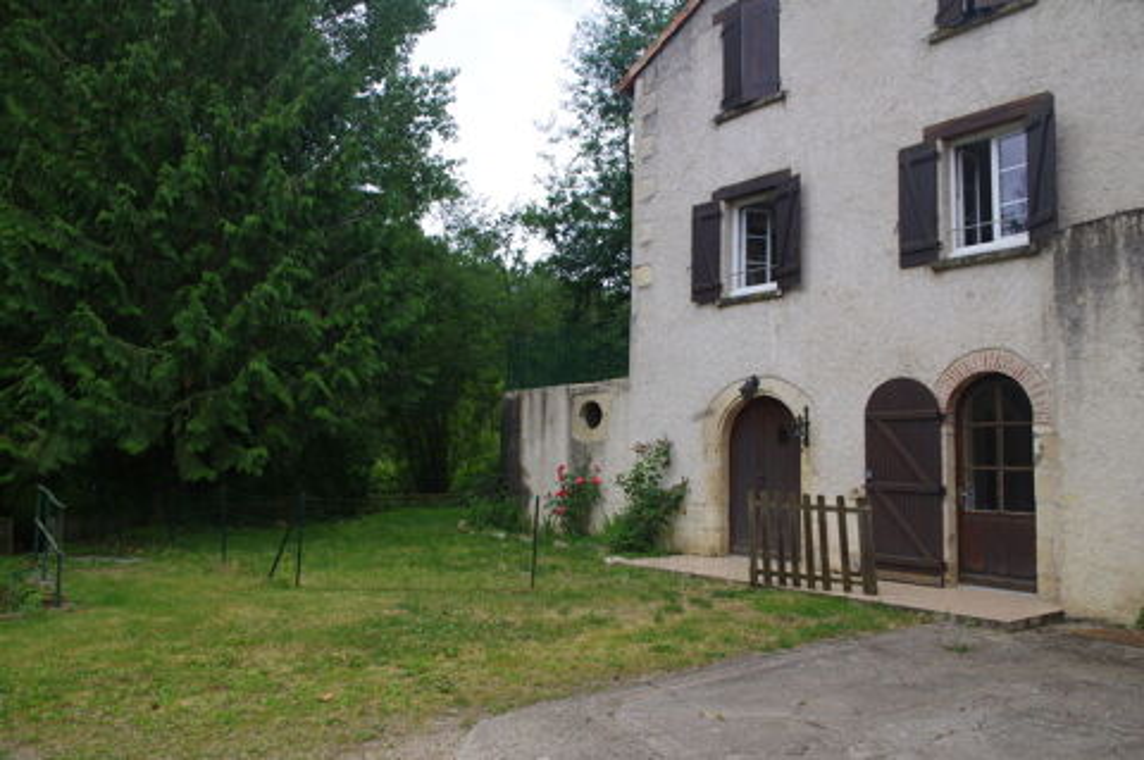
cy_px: 380
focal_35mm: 27
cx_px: 572
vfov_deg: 47.8
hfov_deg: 67.4
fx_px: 857
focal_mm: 18
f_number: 11
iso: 200
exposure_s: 1/100
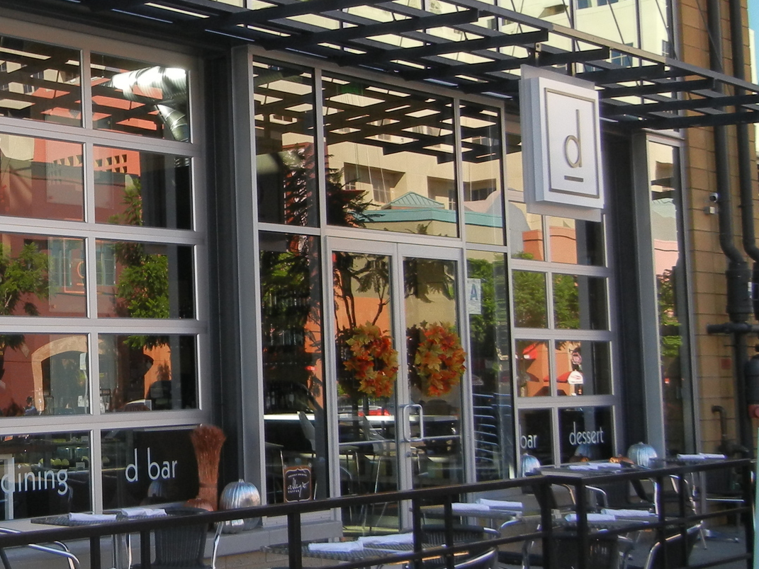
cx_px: 1
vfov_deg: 21.0
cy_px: 249
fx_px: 1535
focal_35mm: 70
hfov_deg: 26.3
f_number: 3.5
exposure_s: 1/390
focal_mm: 5.4
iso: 160
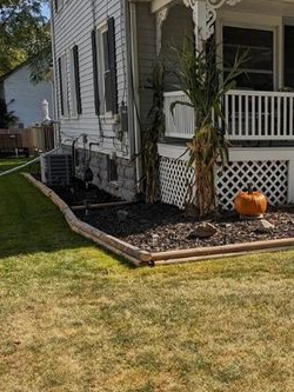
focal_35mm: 50
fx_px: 566
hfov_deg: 27.5
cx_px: 292
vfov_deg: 38.2
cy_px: 201
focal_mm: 5.43
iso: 46
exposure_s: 1/2370
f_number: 1.89
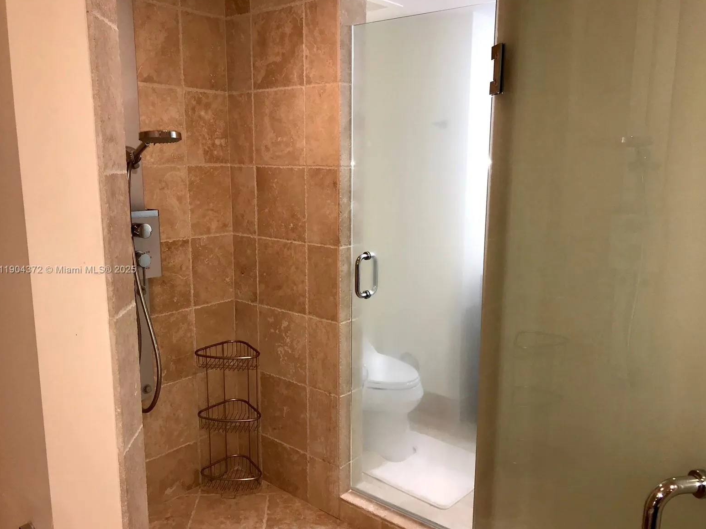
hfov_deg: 61.7
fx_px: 592
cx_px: 356
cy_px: 270
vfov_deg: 48.2
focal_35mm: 29
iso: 25
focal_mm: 3.99
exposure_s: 1/30
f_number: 1.8
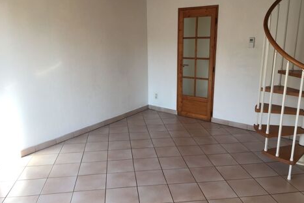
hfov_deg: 60.3
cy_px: 104
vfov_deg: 42.3
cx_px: 153
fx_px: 262
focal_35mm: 31
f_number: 2.2
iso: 40
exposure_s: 1/100
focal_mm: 4.15
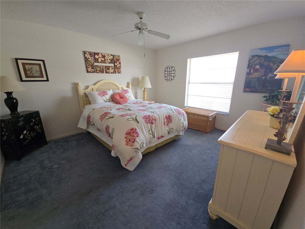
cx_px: 152
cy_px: 114
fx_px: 115
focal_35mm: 13
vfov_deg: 89.9
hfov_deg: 106.2
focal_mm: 2.2
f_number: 2.2
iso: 100
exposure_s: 1/60
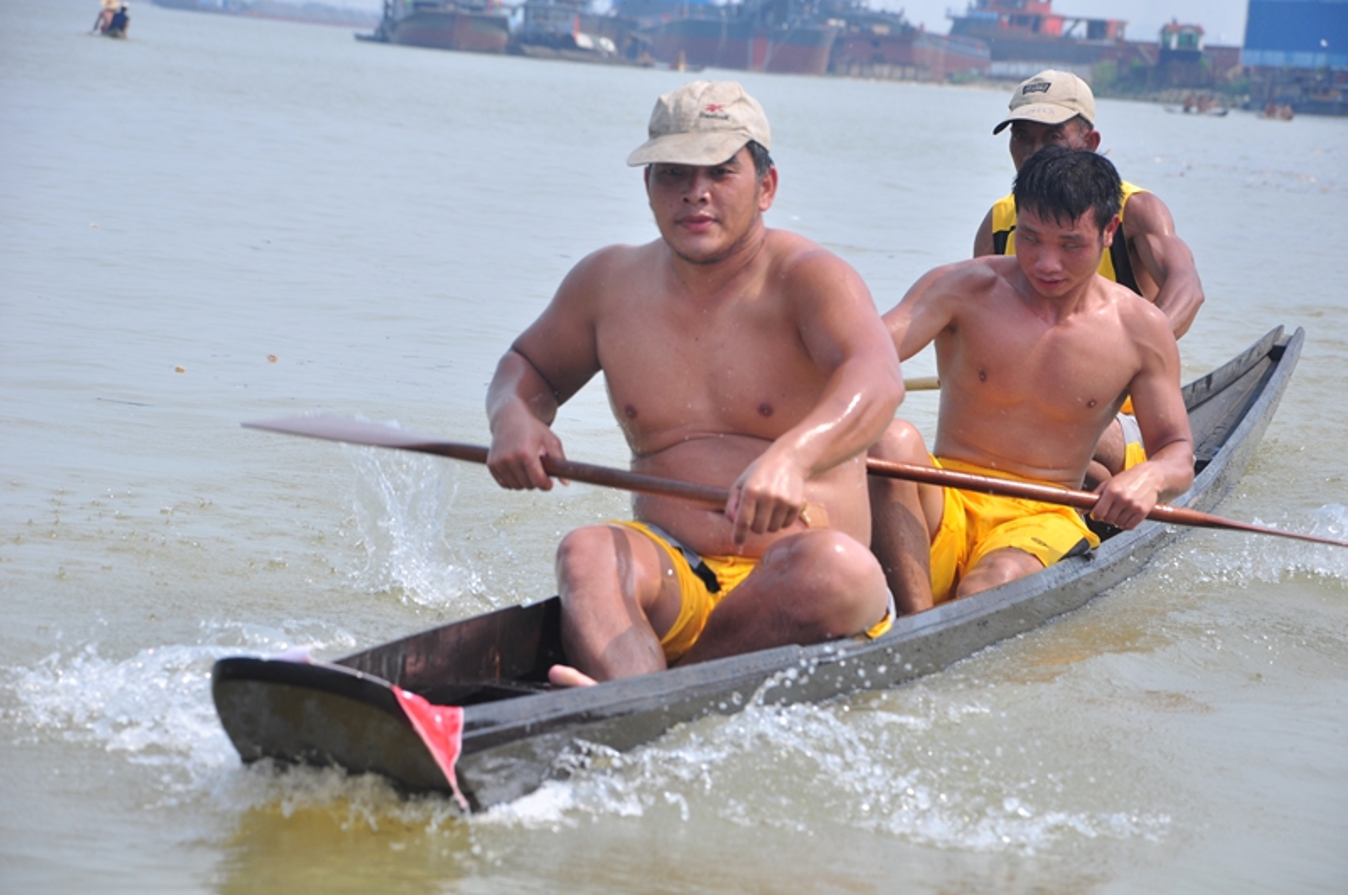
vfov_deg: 8.7
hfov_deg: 13.1
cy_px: 448
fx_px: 5889
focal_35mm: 158
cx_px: 674
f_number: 8
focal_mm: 105
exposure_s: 1/500
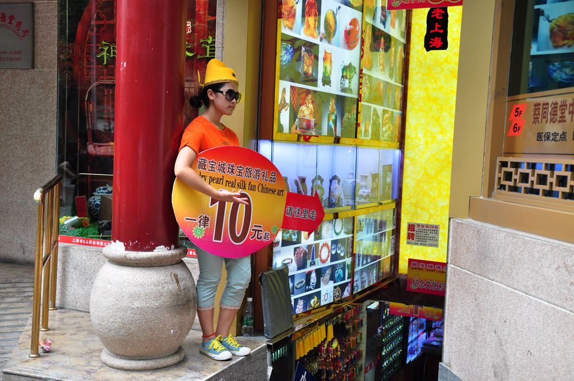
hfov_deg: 43.7
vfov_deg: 29.8
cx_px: 287
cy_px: 190
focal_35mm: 45
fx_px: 717
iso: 200
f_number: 8
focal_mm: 30
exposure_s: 1/40
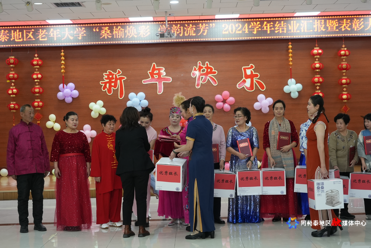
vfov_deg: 19.8
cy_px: 124
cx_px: 186
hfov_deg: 29.2
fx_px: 711
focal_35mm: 69
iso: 4000
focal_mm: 69
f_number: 6.3
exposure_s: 1/100
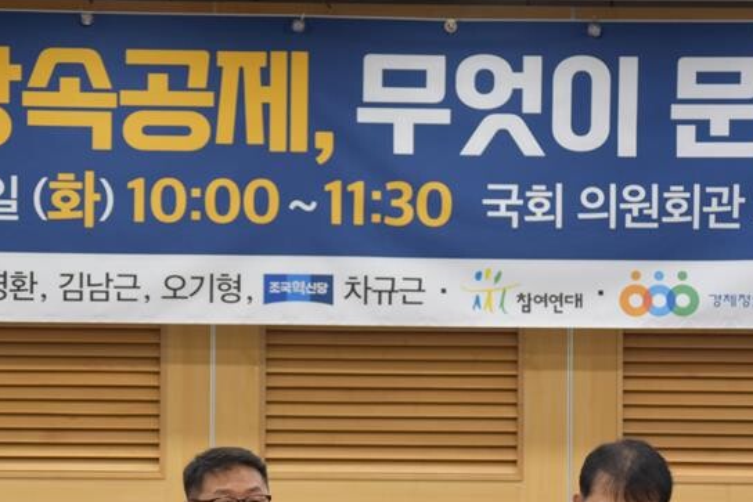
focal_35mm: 212
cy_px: 377
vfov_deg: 6.5
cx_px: 305
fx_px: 4434
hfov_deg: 9.7
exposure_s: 1/100
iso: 640
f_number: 5.3
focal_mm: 75
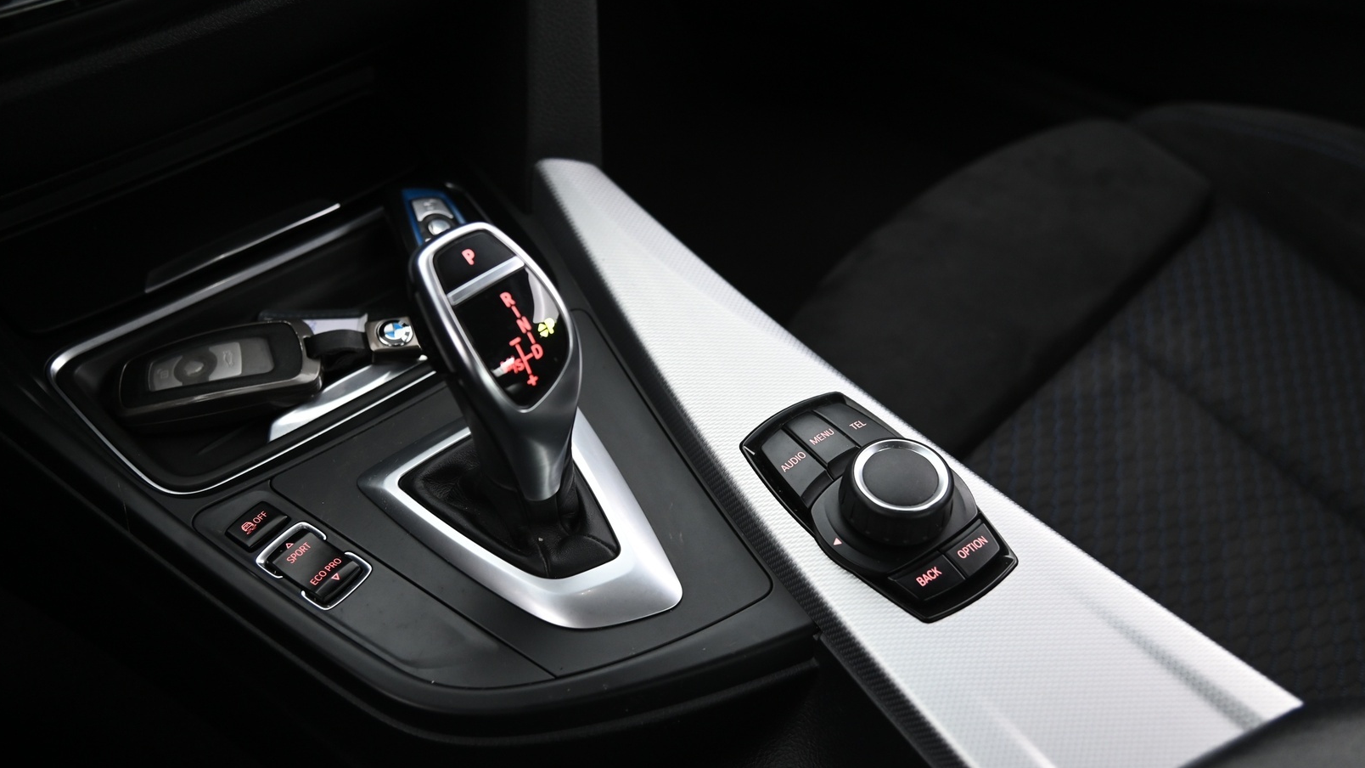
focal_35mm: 37
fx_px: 1339
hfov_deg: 54.0
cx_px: 680
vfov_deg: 31.9
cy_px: 447
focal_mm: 35
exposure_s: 1/20
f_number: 4
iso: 2000
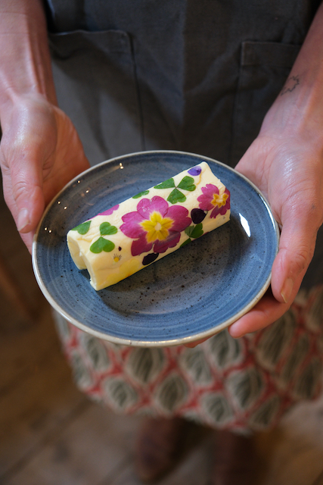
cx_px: 162
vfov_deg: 44.5
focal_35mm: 44
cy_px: 242
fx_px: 592
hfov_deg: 30.5
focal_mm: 29
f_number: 2.8
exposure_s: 1/40
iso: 1250
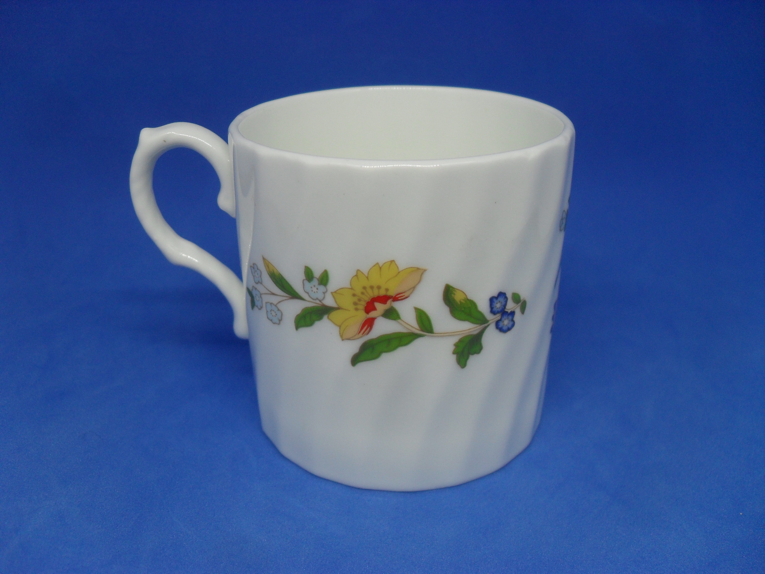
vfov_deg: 40.7
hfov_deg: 52.6
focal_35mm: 35
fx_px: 773
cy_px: 287
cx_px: 382
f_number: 2.8
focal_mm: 6.2
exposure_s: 1/90
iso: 100
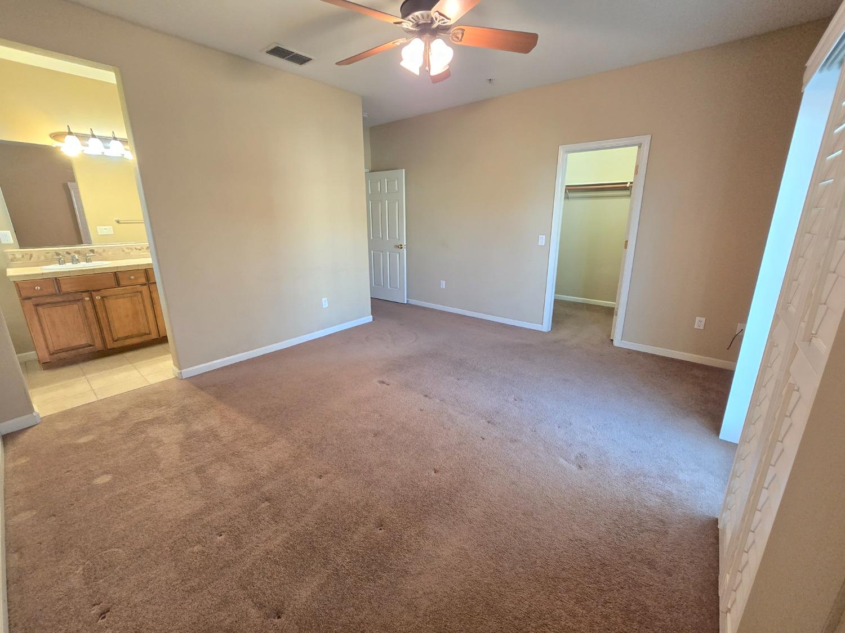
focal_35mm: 13
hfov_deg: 106.2
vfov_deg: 89.9
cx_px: 422
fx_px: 317
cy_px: 316
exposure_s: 1/60
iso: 640
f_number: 2.2
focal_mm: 2.2
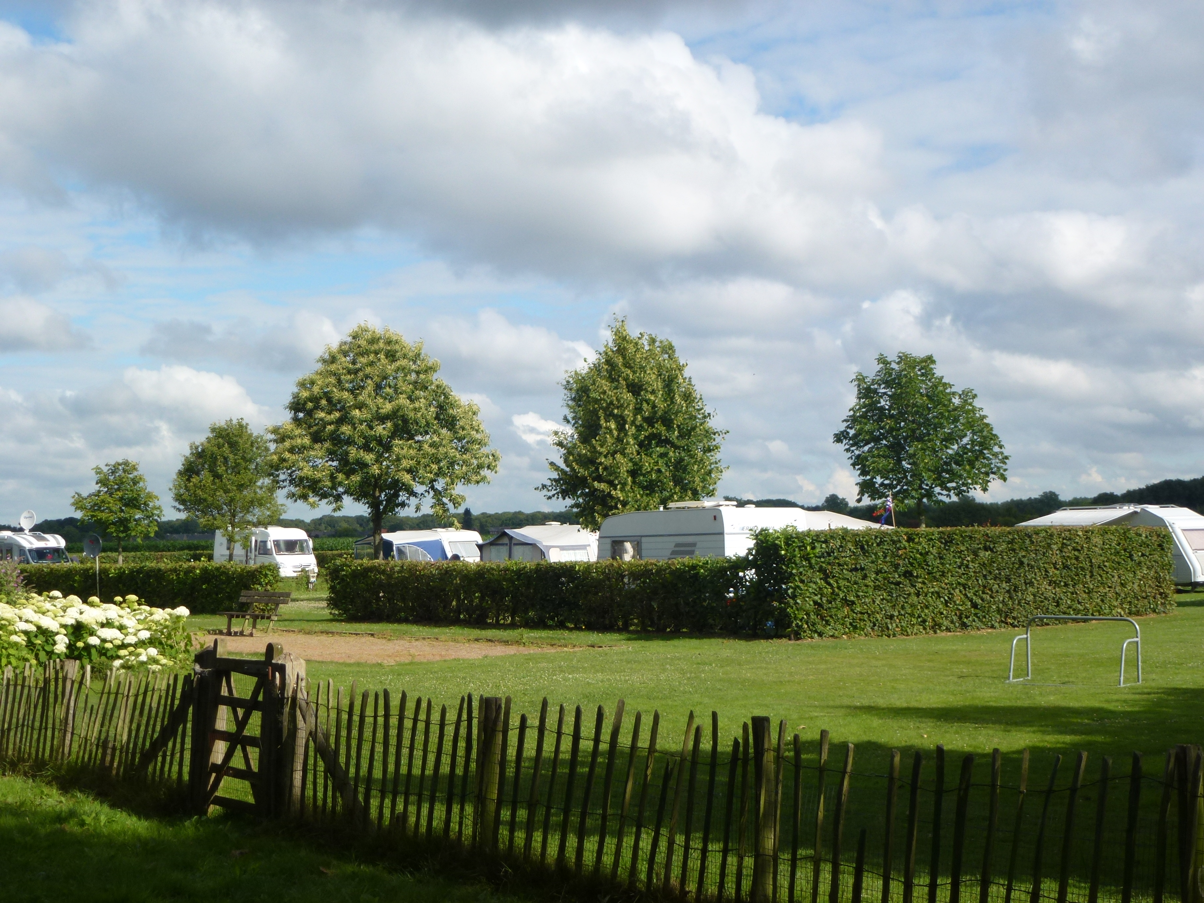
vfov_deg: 29.7
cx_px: 602
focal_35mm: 49
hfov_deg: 38.9
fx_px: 1704
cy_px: 452
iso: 100
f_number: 4.1
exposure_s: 1/640
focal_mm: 8.7
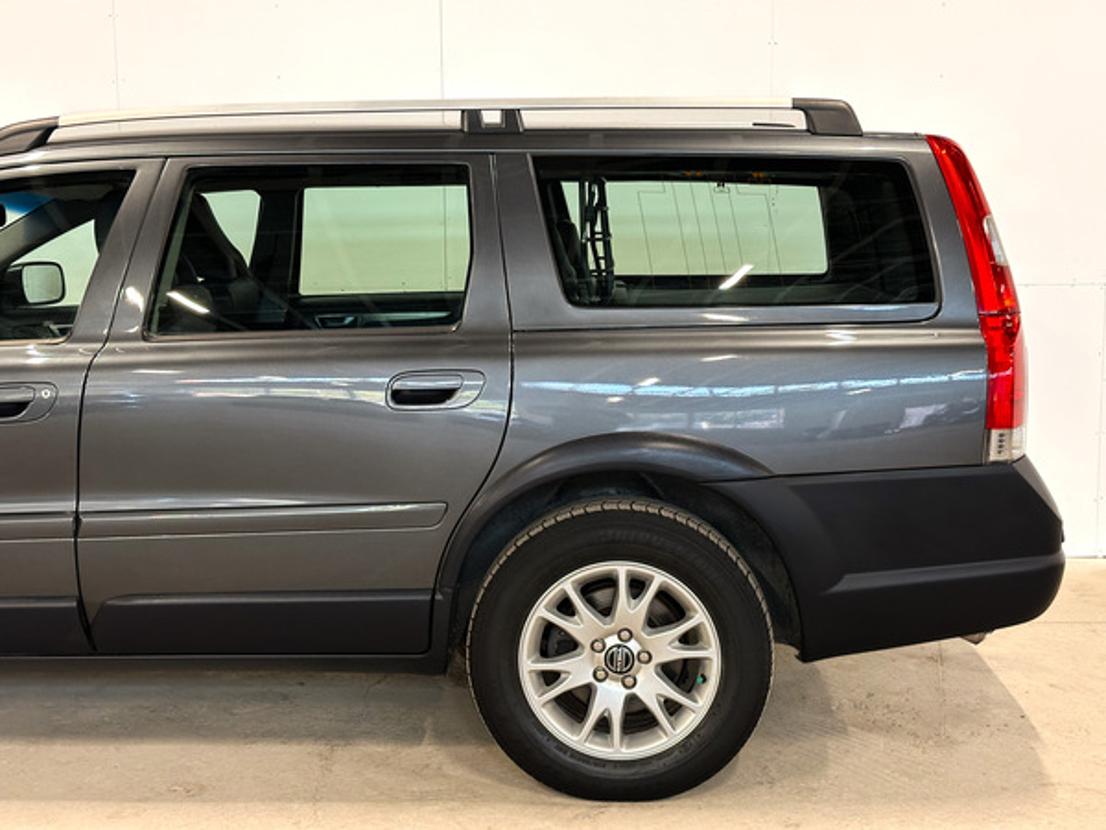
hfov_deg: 39.7
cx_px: 553
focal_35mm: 48
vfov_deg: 30.3
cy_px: 415
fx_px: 1534
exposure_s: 1/35
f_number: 1.8
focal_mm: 6.86
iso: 200
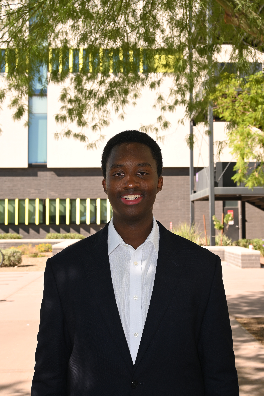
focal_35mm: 41
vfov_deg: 47.2
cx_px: 132
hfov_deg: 32.4
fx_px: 454
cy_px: 198
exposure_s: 1/200
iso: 100
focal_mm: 27.5
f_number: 5.6
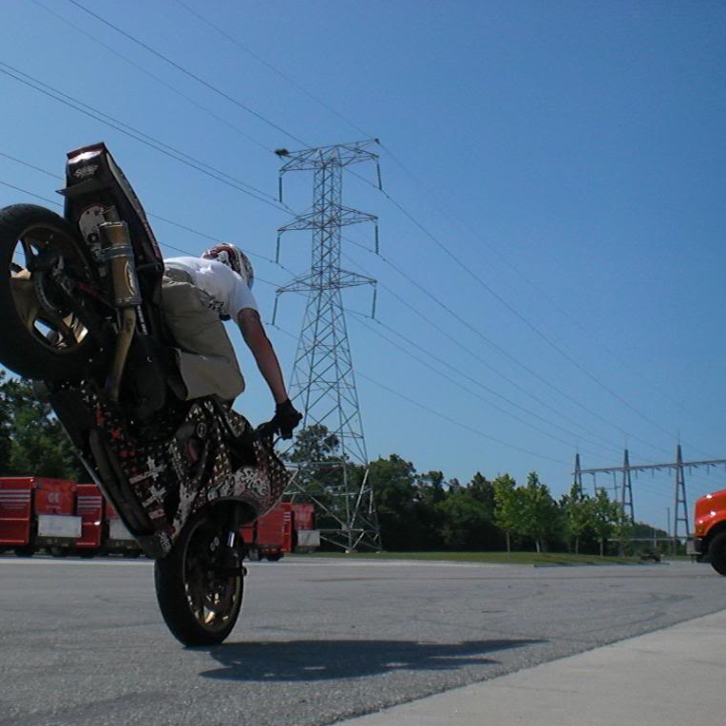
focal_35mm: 45
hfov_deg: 37.6
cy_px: 362
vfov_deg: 37.6
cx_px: 366
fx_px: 1068
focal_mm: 6.3
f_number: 5.6
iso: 200
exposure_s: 1/2000
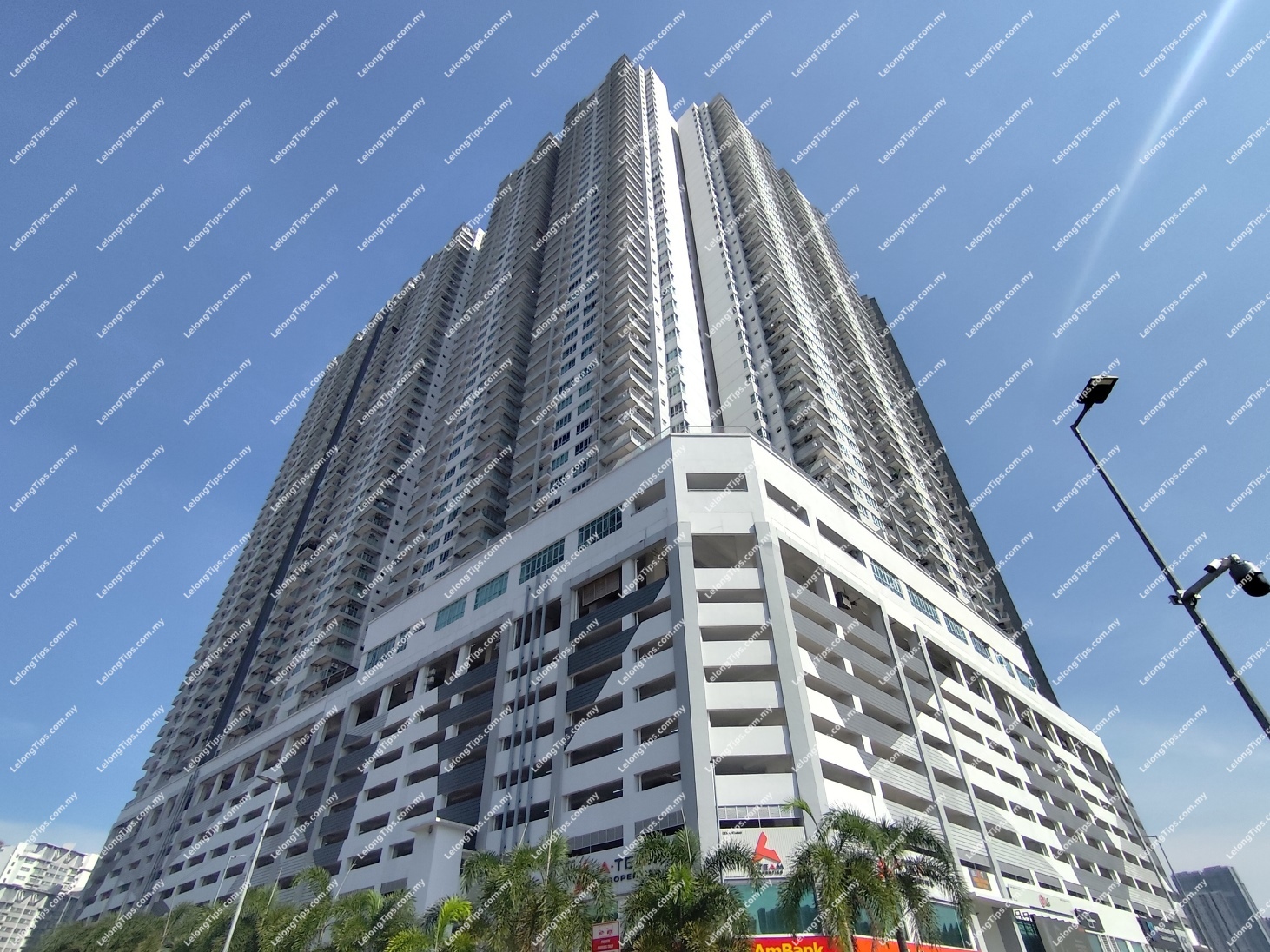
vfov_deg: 78.1
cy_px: 476
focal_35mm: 16
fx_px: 587
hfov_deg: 94.5
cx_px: 635
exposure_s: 1/2315
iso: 50
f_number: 2.2
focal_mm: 1.65
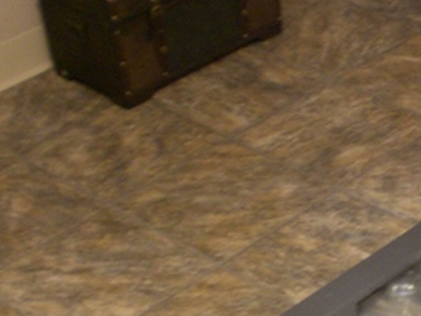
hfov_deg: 17.6
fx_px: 1277
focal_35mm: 105
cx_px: 541
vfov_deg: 14.0
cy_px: 254
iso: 200
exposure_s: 1/10
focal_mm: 6.3
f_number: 3.1
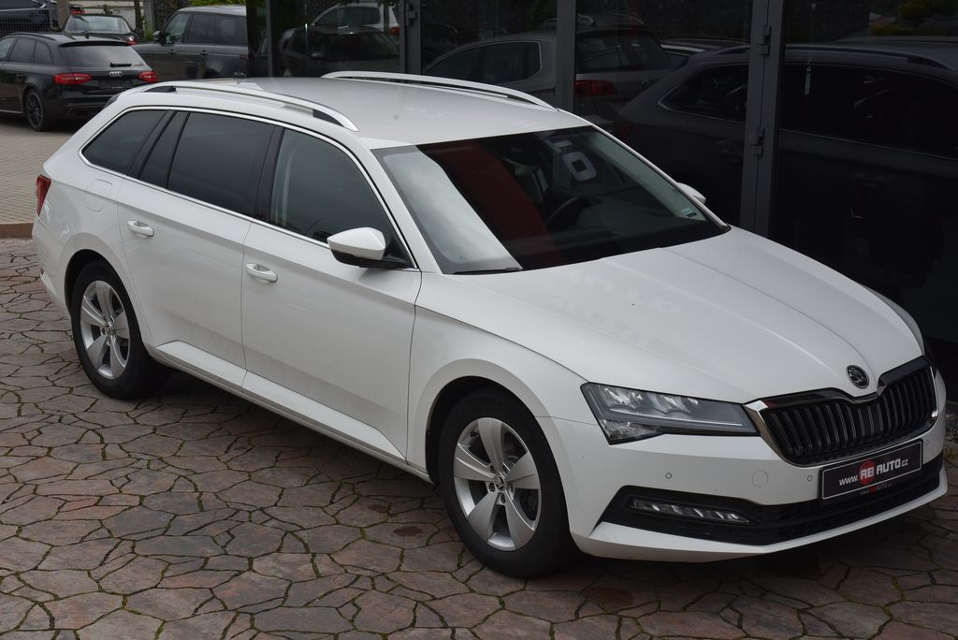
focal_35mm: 62
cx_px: 479
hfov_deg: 32.4
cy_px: 320
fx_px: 1651
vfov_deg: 21.9
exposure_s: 1/640
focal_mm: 62
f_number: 13
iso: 500
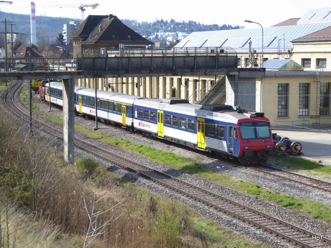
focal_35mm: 85
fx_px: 813
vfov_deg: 17.4
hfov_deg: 23.0
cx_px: 166
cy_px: 124
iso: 80
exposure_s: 1/160
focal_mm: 14.1
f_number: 4.7
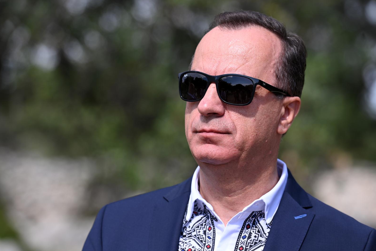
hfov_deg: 12.0
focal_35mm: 171
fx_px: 1786
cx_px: 187
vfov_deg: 8.0
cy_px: 125
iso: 160
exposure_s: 1/1000
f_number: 5
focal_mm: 170
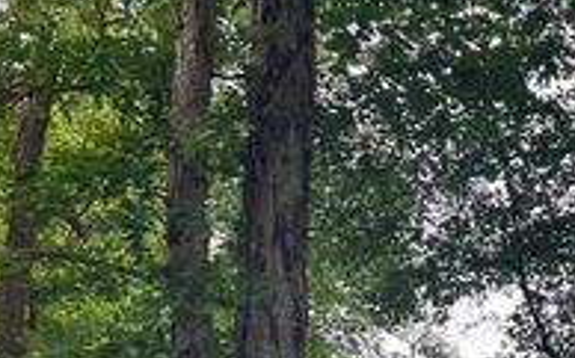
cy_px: 422
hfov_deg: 26.1
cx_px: 673
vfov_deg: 17.5
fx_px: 1112
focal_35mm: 71
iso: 64
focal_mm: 5.7
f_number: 1.5
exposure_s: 1/137
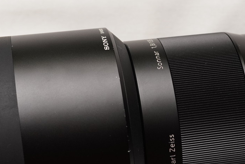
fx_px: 749
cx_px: 238
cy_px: 114
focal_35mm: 110
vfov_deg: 12.4
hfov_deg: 18.2
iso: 500
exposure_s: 1/60
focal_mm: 32
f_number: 5.6
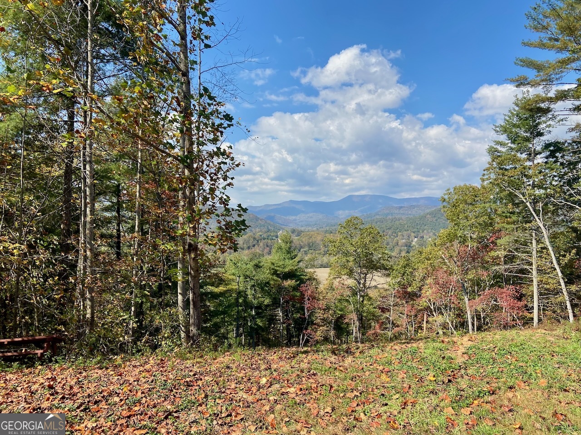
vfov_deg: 53.1
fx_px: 436
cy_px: 218
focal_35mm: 26
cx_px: 290
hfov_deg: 67.3
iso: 32
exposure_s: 1/2183
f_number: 1.8
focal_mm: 4.25
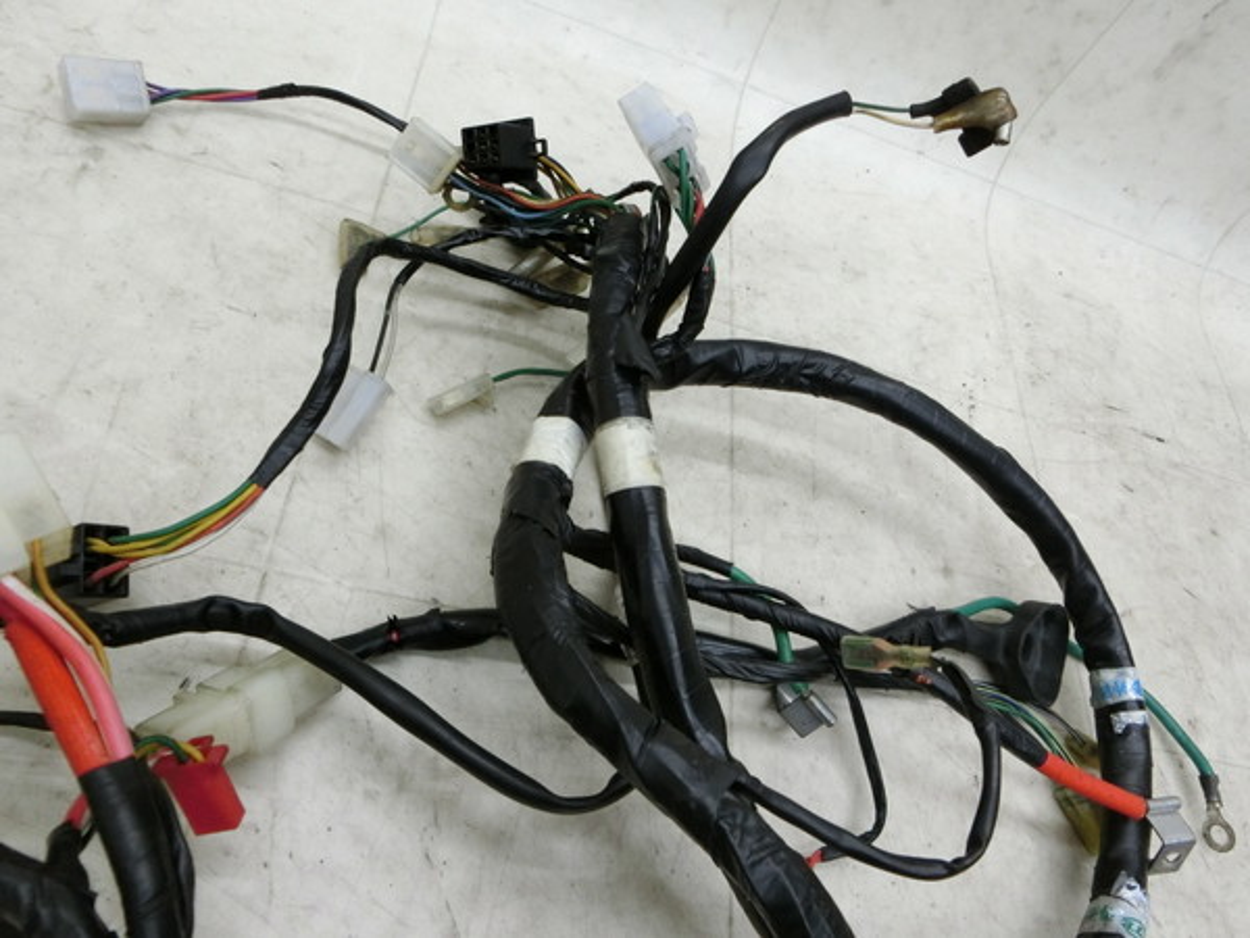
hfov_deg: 69.4
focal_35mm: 25
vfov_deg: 54.9
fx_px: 903
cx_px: 625
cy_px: 469
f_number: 3.5
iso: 400
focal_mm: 4.5
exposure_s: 1/100
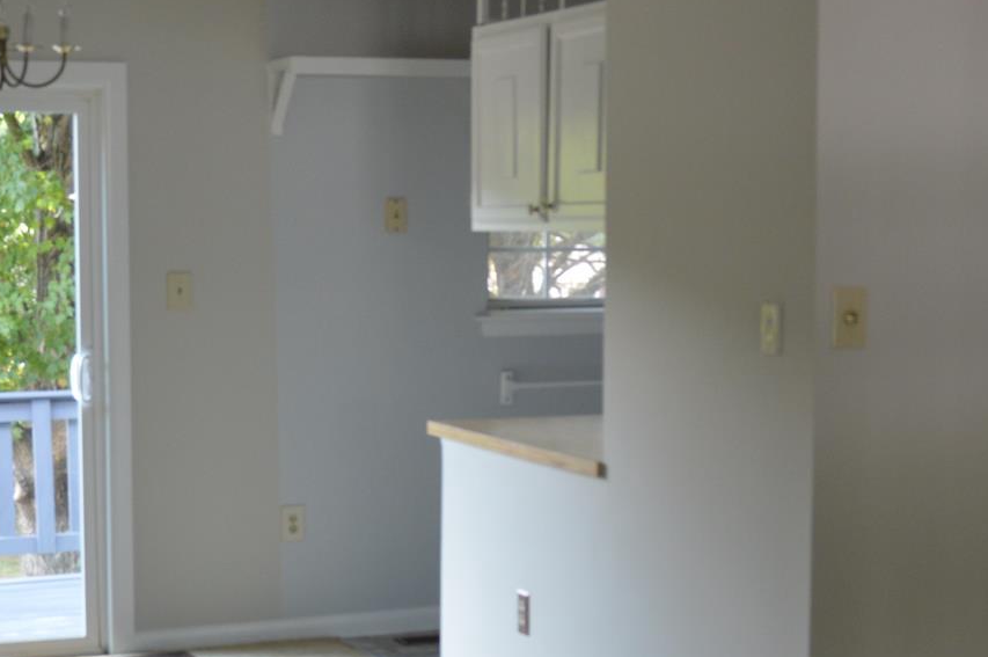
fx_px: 1974
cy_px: 459
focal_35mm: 72
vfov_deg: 18.8
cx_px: 389
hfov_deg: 28.0
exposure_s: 1/40
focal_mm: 20
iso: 400
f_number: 3.5
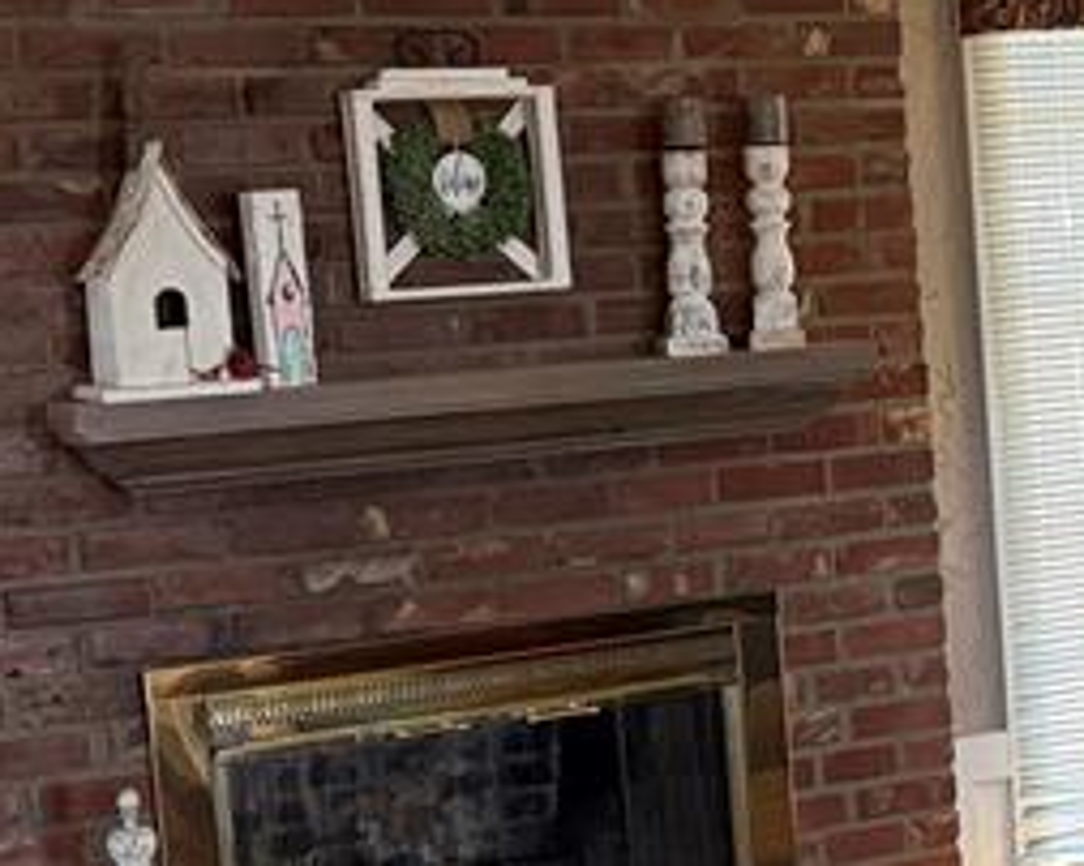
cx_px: 1075
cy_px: 604
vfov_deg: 16.1
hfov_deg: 19.6
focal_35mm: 95
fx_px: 3045
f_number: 1.78
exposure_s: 1/60
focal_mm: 6.76
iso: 400
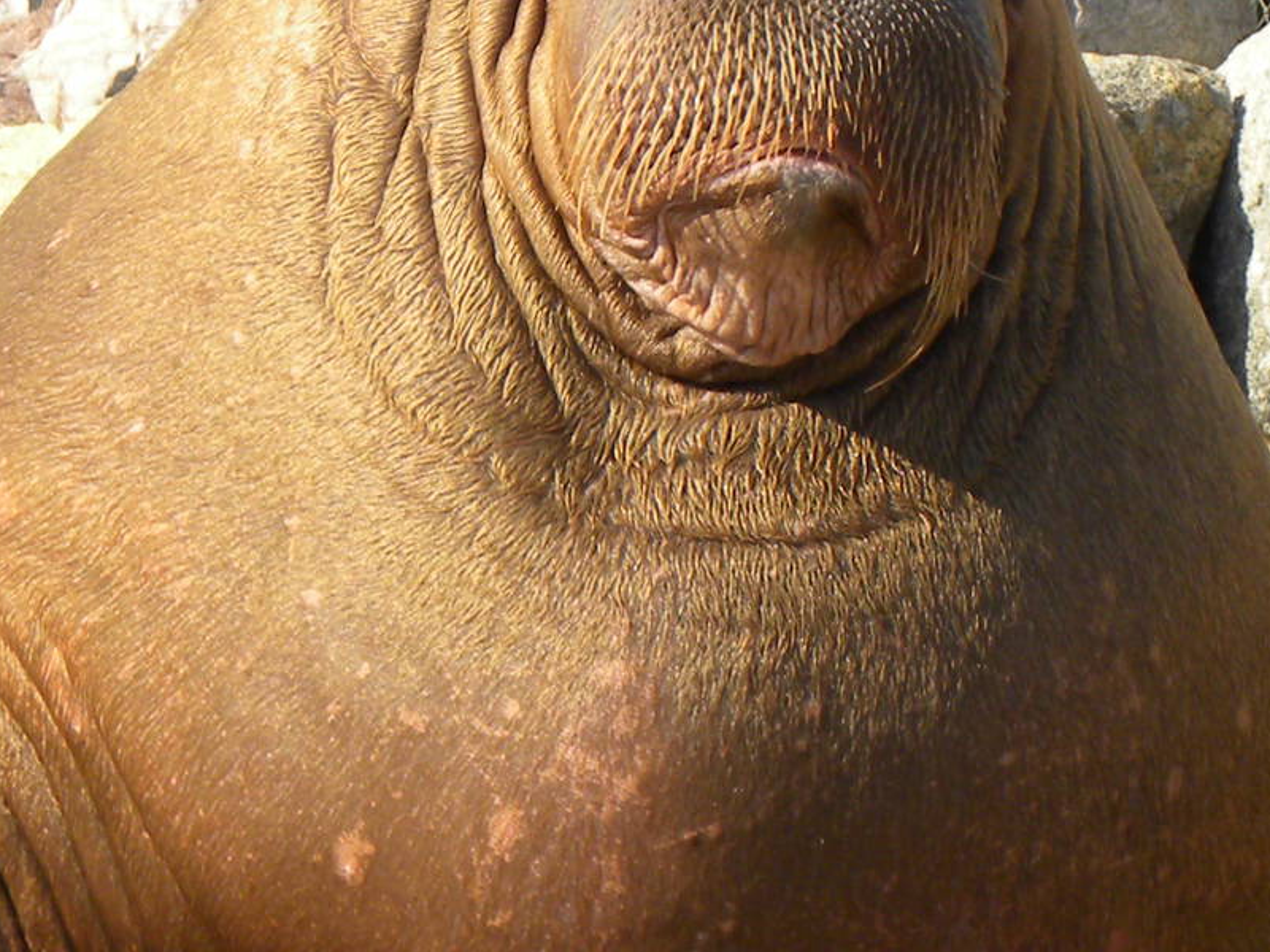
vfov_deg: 3.5
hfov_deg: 4.7
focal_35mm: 424
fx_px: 15556
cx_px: 291
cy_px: 673
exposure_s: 1/255
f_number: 5
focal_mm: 37.7
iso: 64
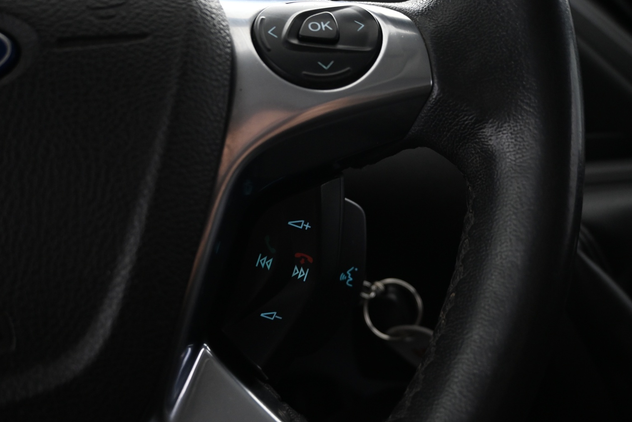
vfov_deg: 41.1
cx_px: 314
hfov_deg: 58.7
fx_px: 562
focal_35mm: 32
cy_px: 202
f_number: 3.8
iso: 1600
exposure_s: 1/13
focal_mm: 20
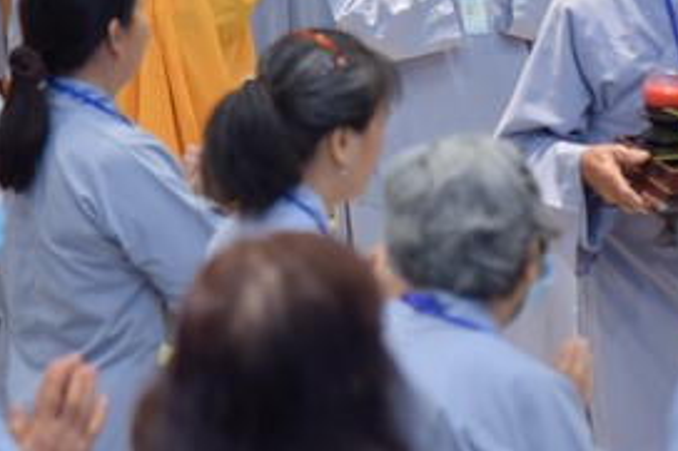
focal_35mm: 287
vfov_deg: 4.8
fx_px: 5402
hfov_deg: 7.2
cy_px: -62
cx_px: 366
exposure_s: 1/125
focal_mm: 120
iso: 1000
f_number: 4.5
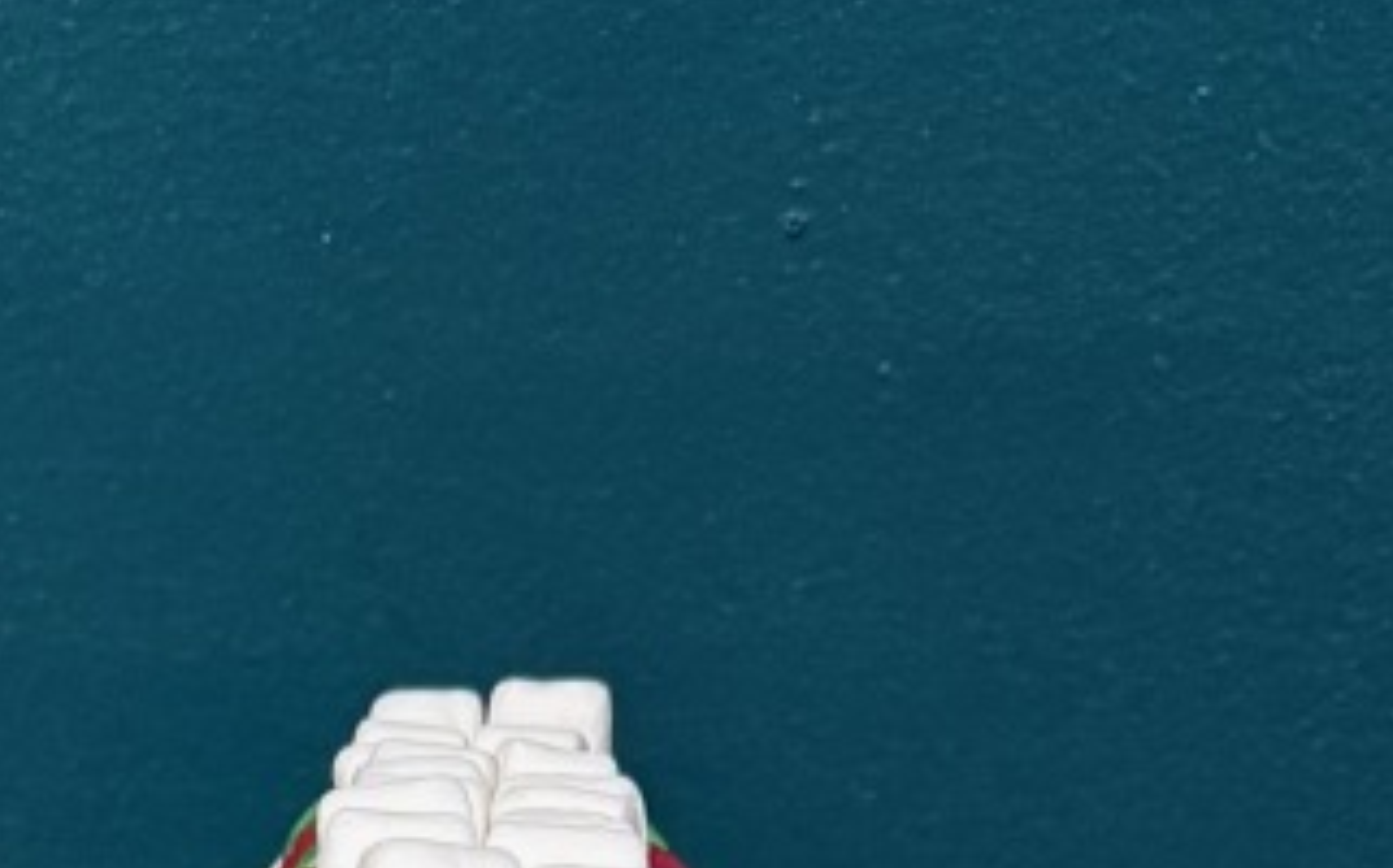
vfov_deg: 7.9
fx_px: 4817
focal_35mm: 127
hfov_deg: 16.3
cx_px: 148
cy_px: 3133
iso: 250
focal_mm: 6.76
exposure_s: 1/60
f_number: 1.78
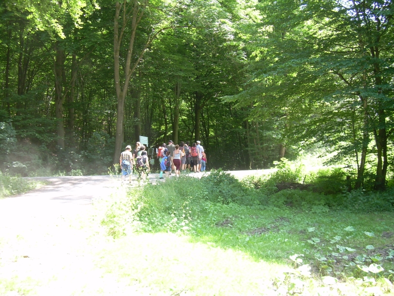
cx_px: 197
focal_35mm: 38
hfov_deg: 49.0
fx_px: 433
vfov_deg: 37.7
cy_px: 148
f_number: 2.8
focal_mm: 6.3
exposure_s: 1/65.4
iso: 50
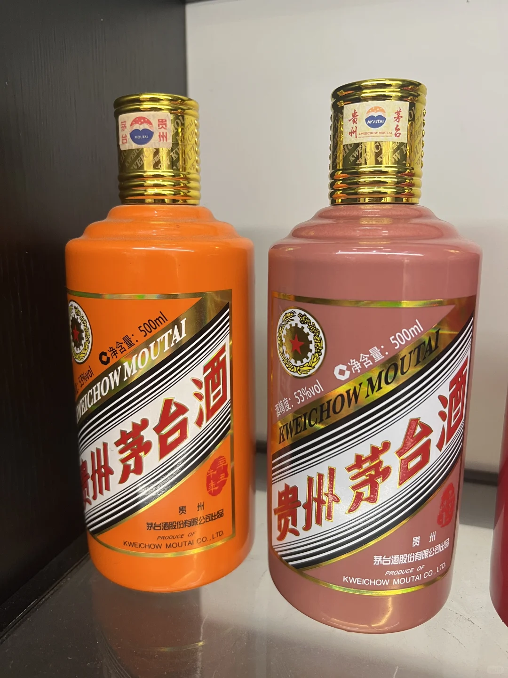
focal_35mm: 26
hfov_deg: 53.1
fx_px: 509
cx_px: 254
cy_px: 339
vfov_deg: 67.3
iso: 160
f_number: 1.5
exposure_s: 1/60
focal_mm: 5.7
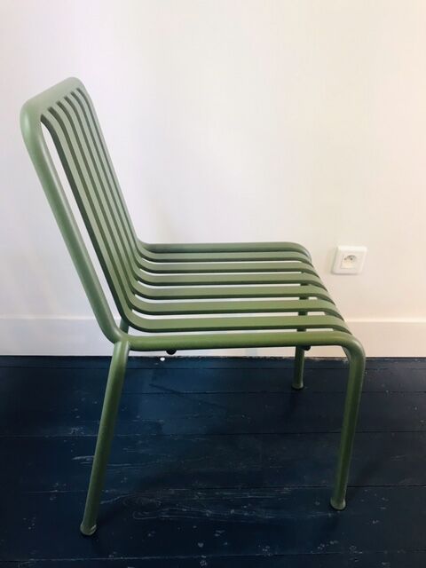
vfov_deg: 63.4
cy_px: 284
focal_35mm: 28
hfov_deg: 49.7
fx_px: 459
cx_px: 213
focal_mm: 3.99
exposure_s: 1/17
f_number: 1.8
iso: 50
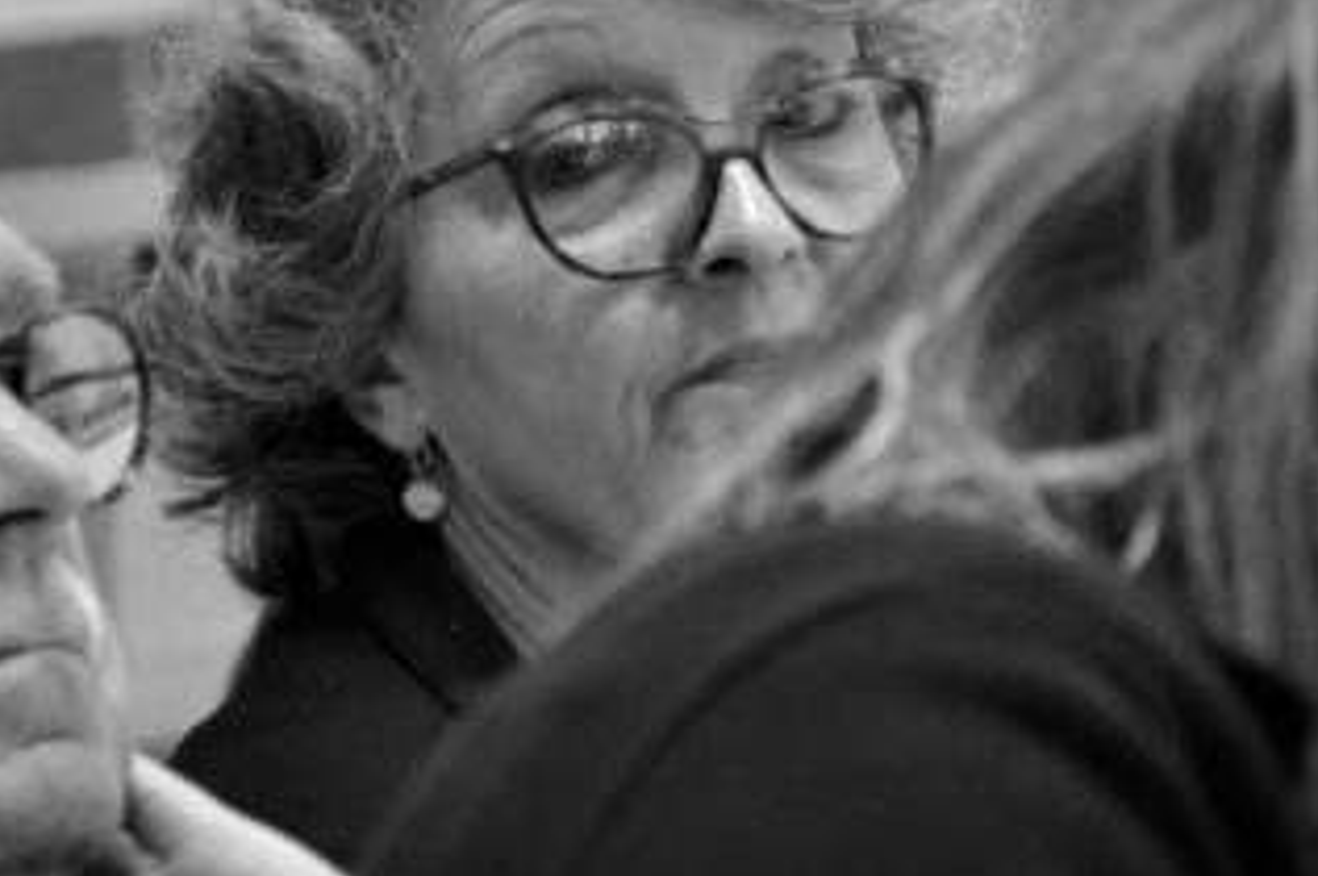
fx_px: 12768
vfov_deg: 3.9
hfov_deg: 5.9
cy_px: 96
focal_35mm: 349
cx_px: 475
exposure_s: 1/25
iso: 3200
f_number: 5.6
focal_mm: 105
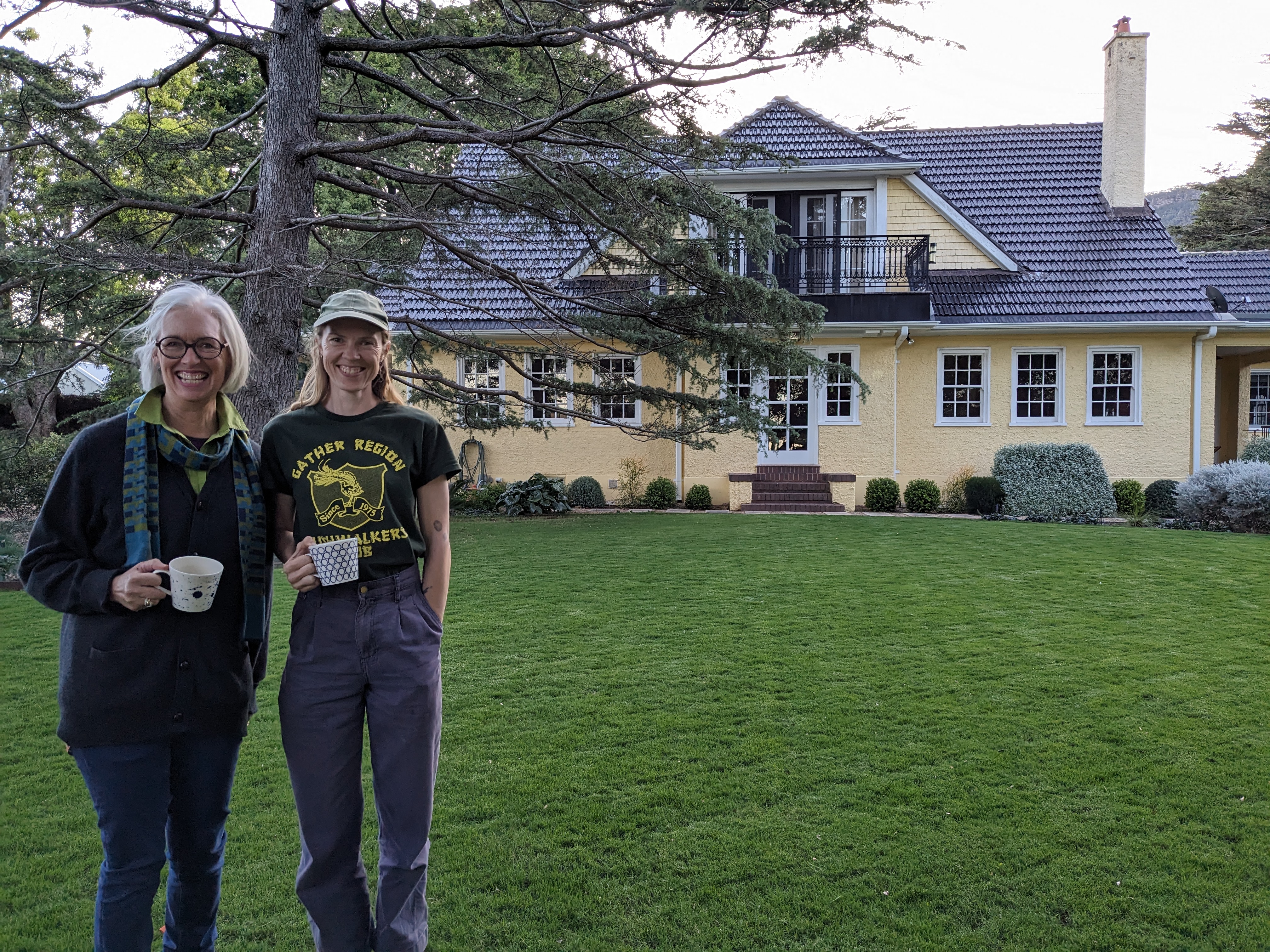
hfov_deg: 65.3
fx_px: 991
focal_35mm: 27
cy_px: 476
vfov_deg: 51.4
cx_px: 635
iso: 116
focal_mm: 4.38
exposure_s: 1/165
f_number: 1.73
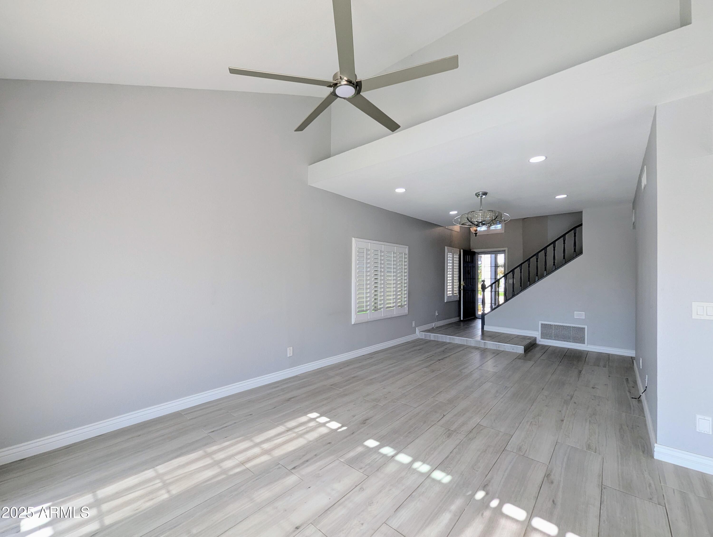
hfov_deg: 106.1
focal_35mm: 13
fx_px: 268
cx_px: 356
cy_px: 268
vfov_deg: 90.0
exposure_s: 1/235
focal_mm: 1.95
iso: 50
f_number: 2.2
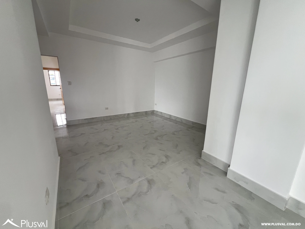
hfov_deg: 106.2
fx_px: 115
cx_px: 152
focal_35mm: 13
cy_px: 114
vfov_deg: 89.9
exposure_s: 1/99
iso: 160
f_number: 1.8
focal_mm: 1.57
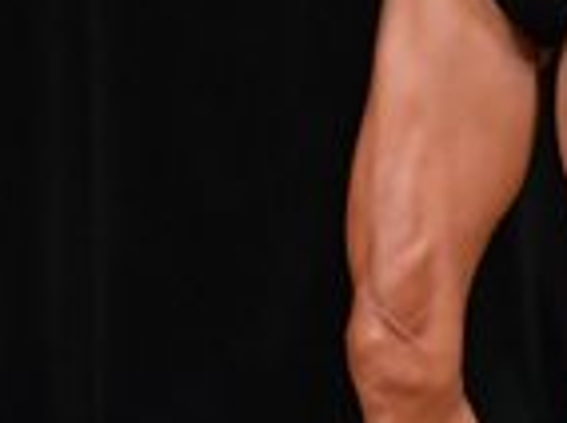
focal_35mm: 1497
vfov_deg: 1.0
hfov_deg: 1.3
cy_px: -4
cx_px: 441
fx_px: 24479
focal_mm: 190
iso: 4000
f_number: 5.6
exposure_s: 1/400
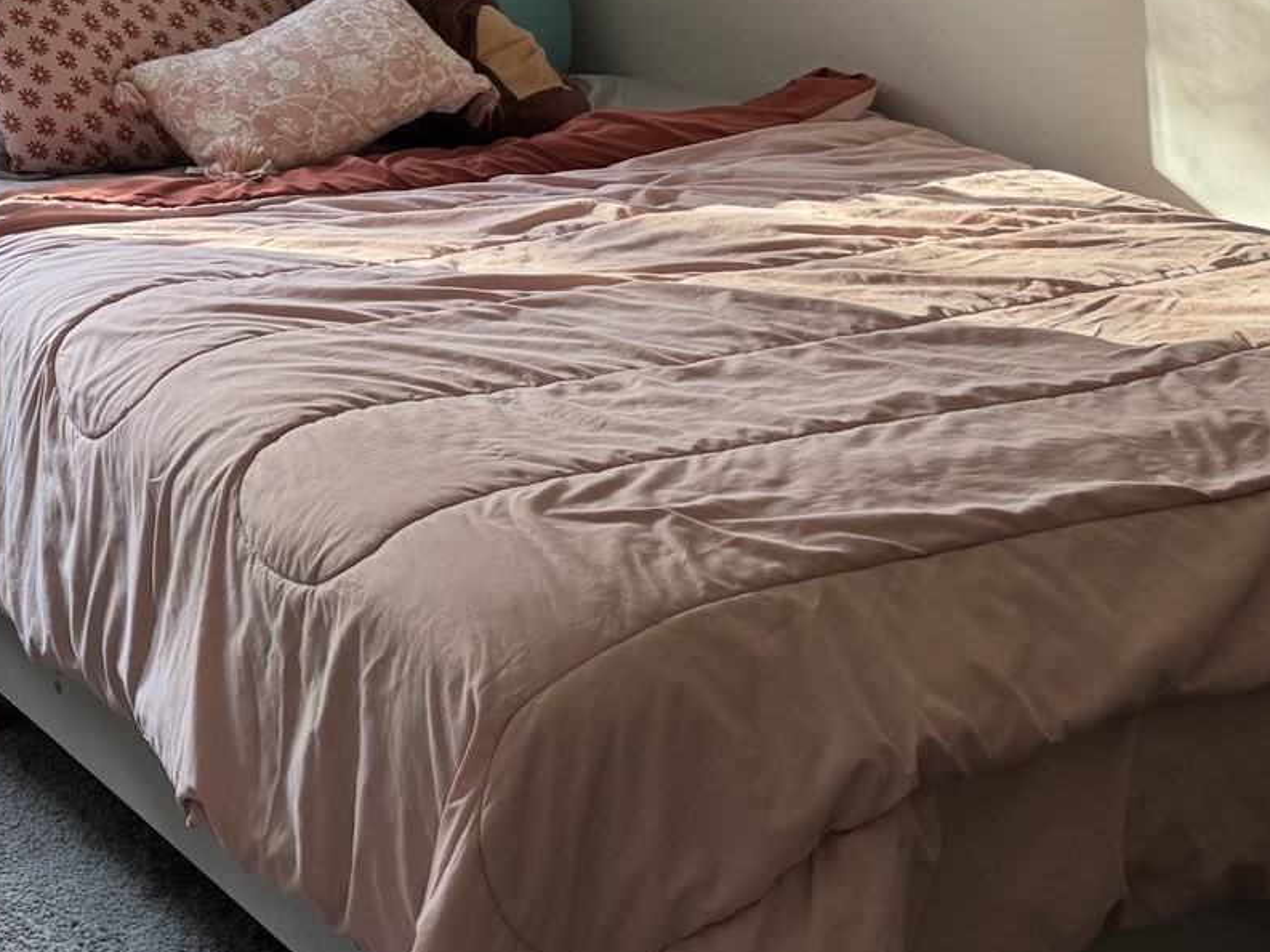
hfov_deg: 29.9
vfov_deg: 22.9
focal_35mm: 62
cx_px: 133
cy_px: 54
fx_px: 2275
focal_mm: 6.76
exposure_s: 1/121
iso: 160
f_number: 1.78
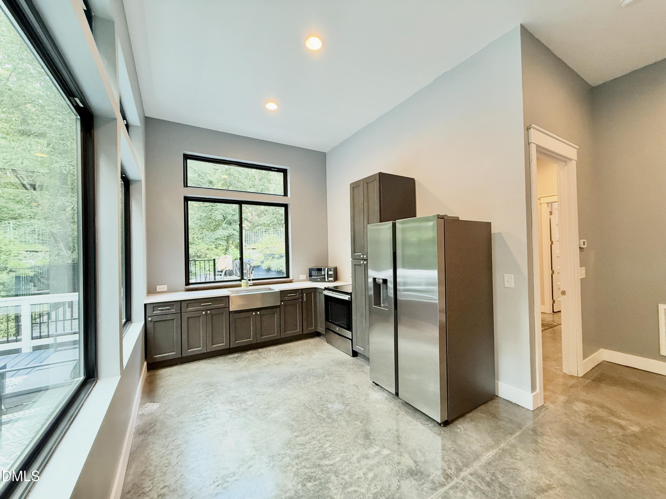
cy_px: 250
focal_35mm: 14
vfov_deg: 85.7
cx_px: 333
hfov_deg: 102.1
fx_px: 269
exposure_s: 1/60
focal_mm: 2.22
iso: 400
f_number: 2.2
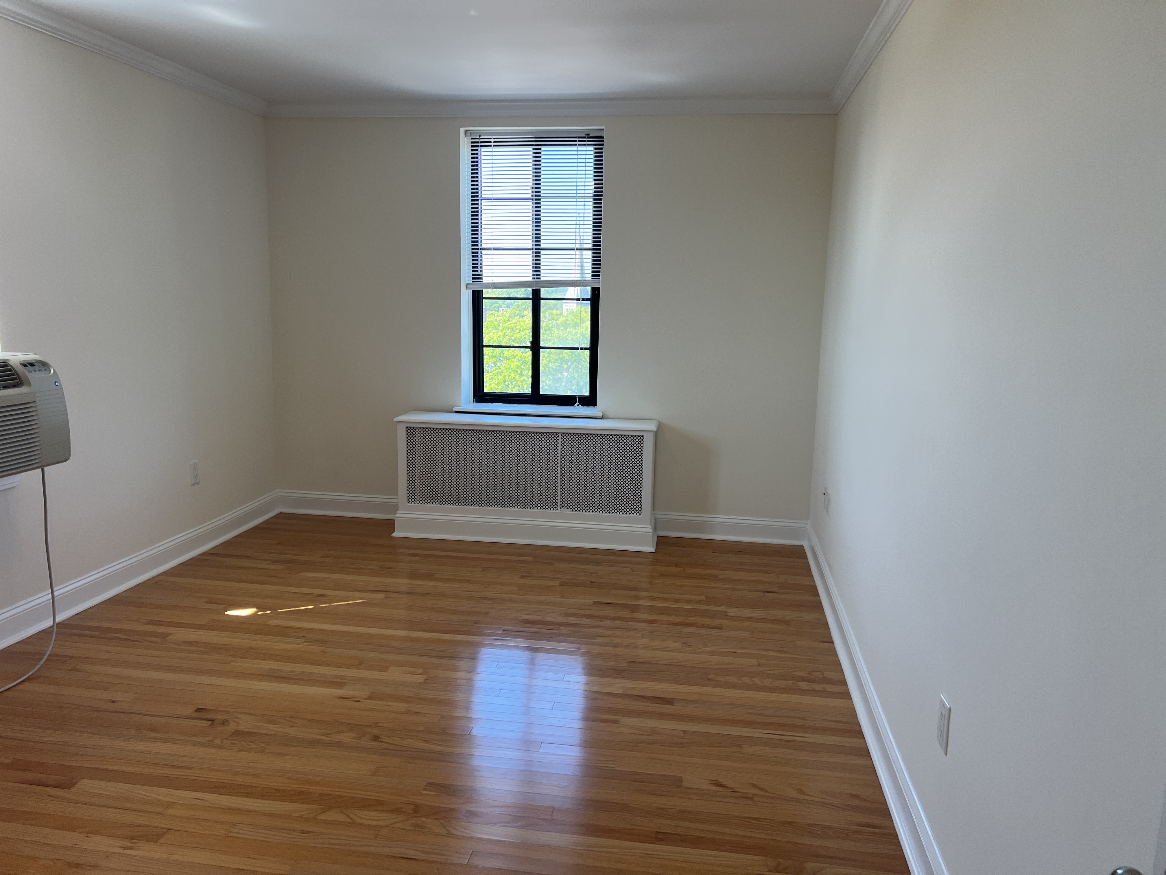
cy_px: 438
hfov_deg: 67.3
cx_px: 583
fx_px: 876
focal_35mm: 26
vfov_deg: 53.1
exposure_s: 1/135
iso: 64
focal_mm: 5.7
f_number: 1.5
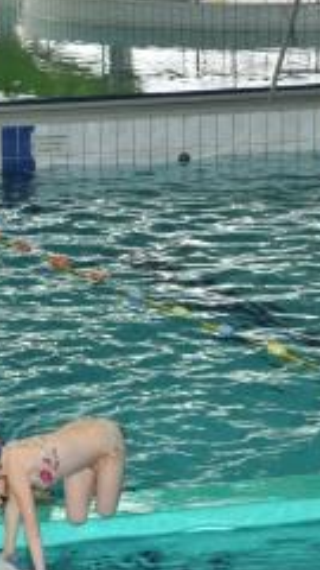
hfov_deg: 5.7
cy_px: 335
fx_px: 3183
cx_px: 2
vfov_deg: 10.2
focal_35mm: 211
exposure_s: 1/250
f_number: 8
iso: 400
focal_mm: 72
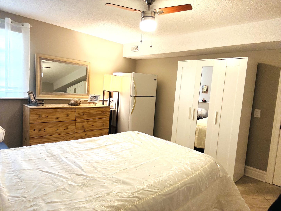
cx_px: 140
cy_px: 106
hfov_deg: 73.9
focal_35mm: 23
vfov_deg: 58.9
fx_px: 187
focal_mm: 2.69
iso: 200
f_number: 1.9
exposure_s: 1/60
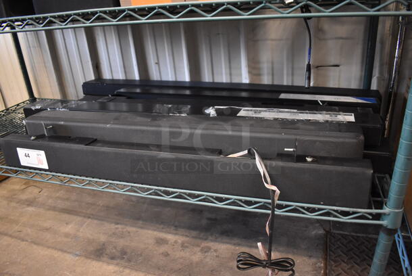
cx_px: 206
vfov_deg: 48.0
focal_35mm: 27
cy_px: 138
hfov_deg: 67.3
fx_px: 309
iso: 4000
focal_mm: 18
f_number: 3.5
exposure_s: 1/125
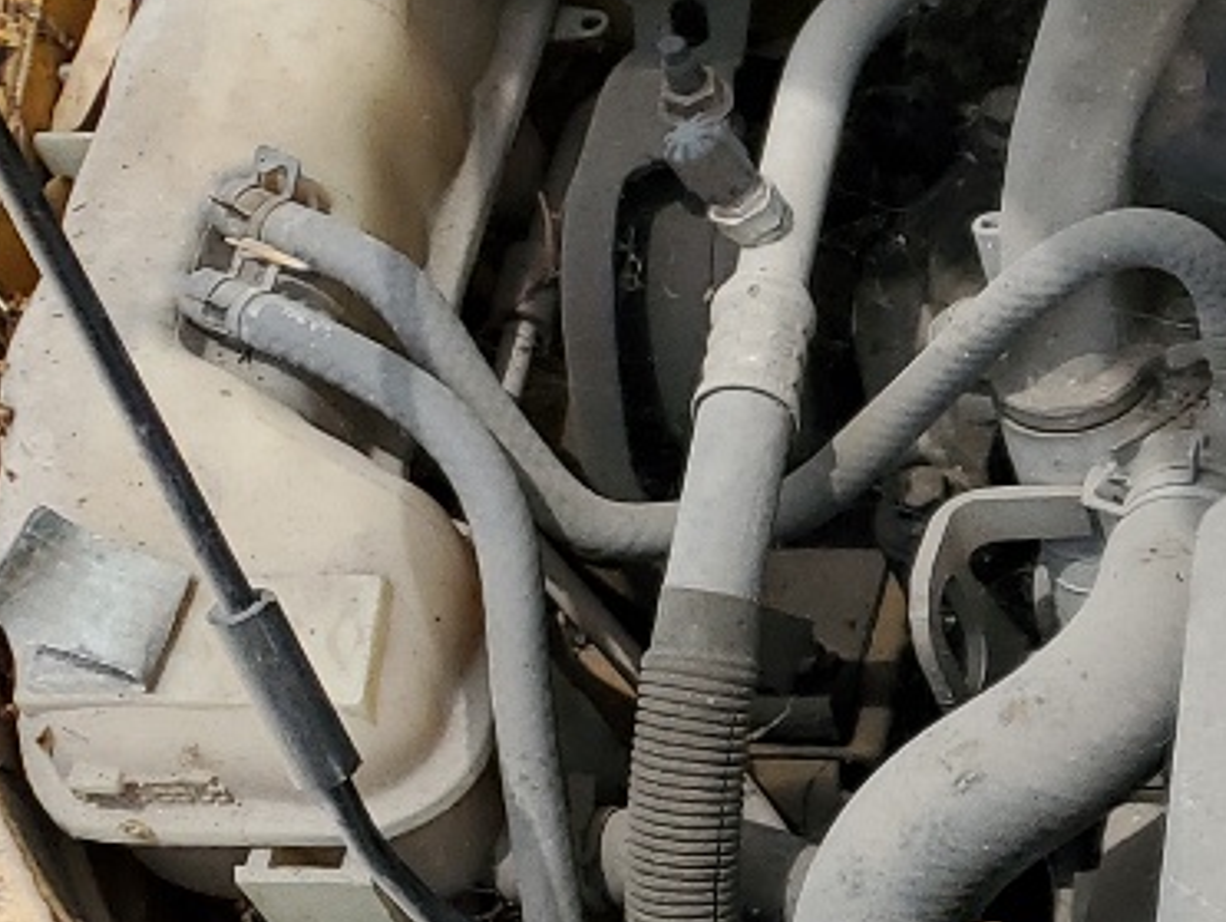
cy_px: 820
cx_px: 2366
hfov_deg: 14.8
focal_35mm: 112
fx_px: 3971
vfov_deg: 13.1
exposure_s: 1/3333
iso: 50
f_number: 1.5
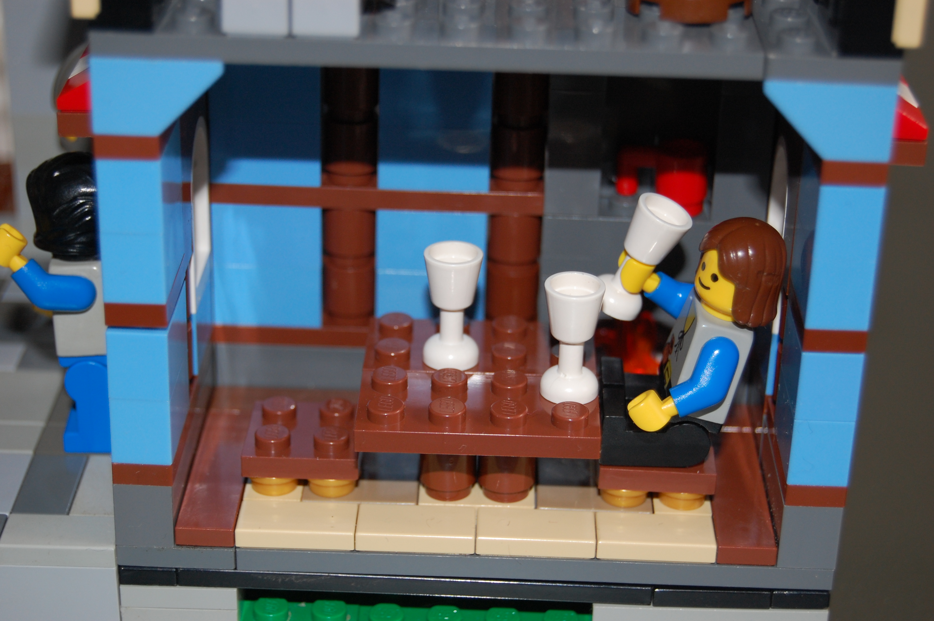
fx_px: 2138
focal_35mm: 82
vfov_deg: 16.5
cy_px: 310
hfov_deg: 24.6
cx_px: 467
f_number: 5.6
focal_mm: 55
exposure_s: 1/60
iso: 400
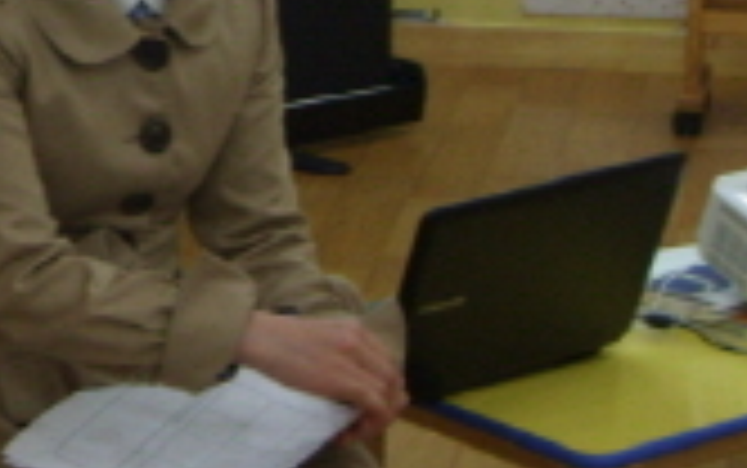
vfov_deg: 7.7
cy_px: -2
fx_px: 3463
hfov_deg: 12.1
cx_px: -68
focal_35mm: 170
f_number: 2.8
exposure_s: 1/30
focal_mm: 6.3
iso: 100
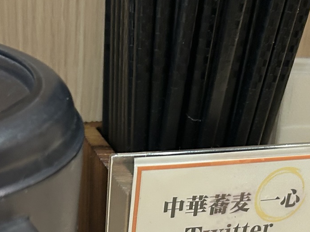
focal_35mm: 75
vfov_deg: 18.7
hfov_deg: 25.9
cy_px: 272
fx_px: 672
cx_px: 188
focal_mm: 5.7
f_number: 1.5
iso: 160
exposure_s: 1/60
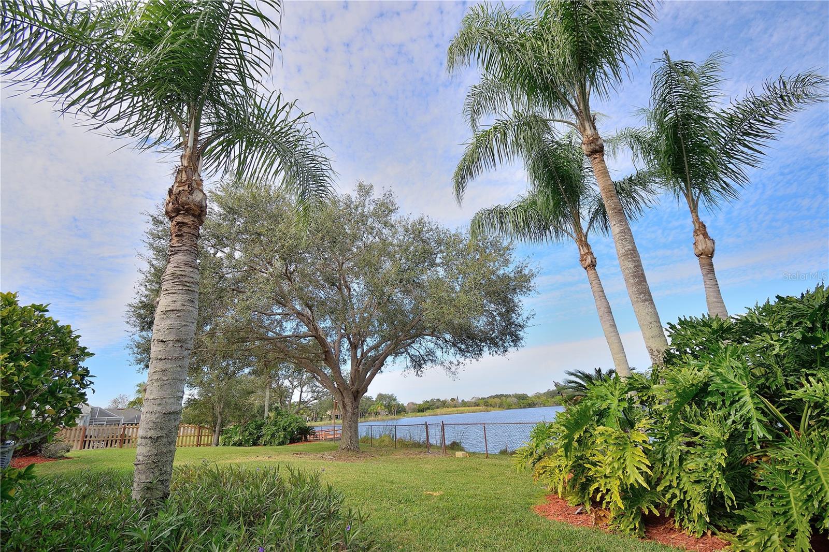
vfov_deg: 77.3
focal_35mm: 15
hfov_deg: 100.4
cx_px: 414
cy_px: 276
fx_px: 345
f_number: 4.5
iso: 100
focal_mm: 10
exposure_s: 1/320
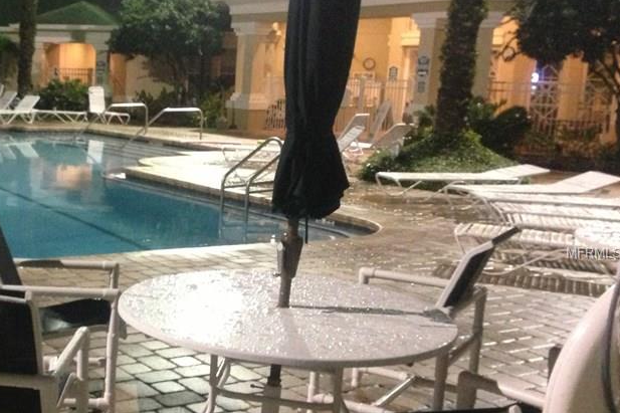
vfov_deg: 23.7
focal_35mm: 57
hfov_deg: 33.9
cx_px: 113
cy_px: 253
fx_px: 981
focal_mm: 4.13
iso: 640
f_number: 2.4
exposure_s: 1/15
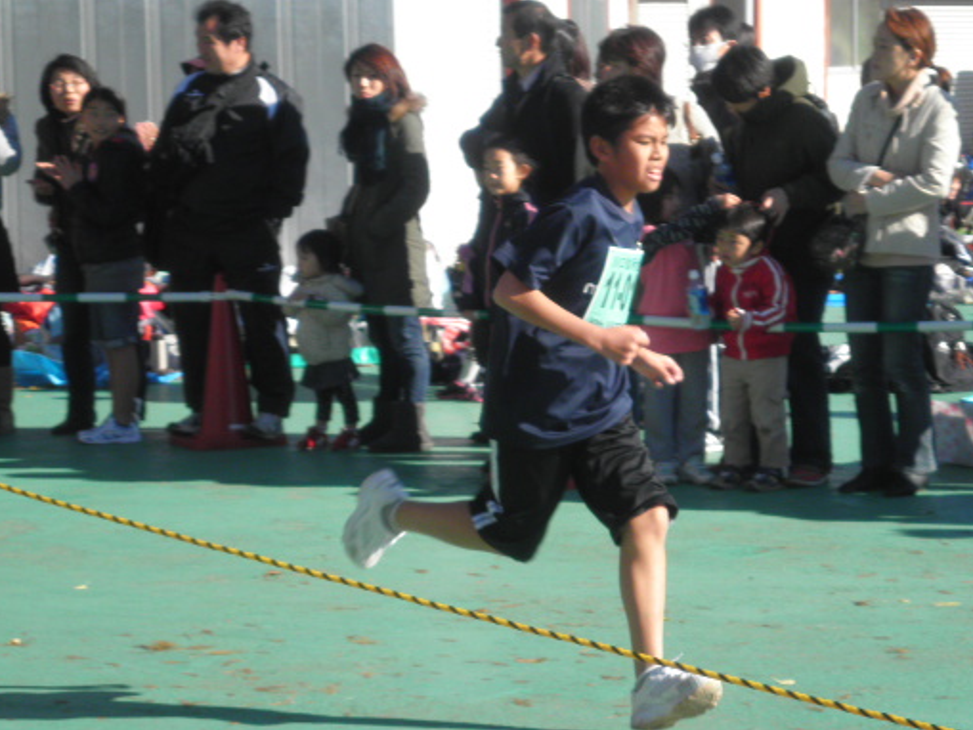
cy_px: 290
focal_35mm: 127
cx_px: 556
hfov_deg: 15.5
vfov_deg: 11.7
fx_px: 3571
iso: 64
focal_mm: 17.8
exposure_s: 1/200
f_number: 5.4
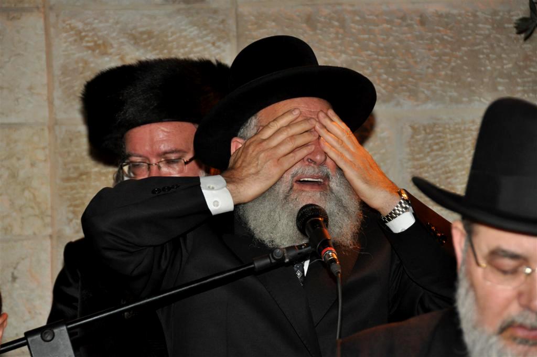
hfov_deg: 12.2
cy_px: 178
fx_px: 2503
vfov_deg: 8.1
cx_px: 268
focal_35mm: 168
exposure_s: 1/60
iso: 800
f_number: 5.3
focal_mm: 112
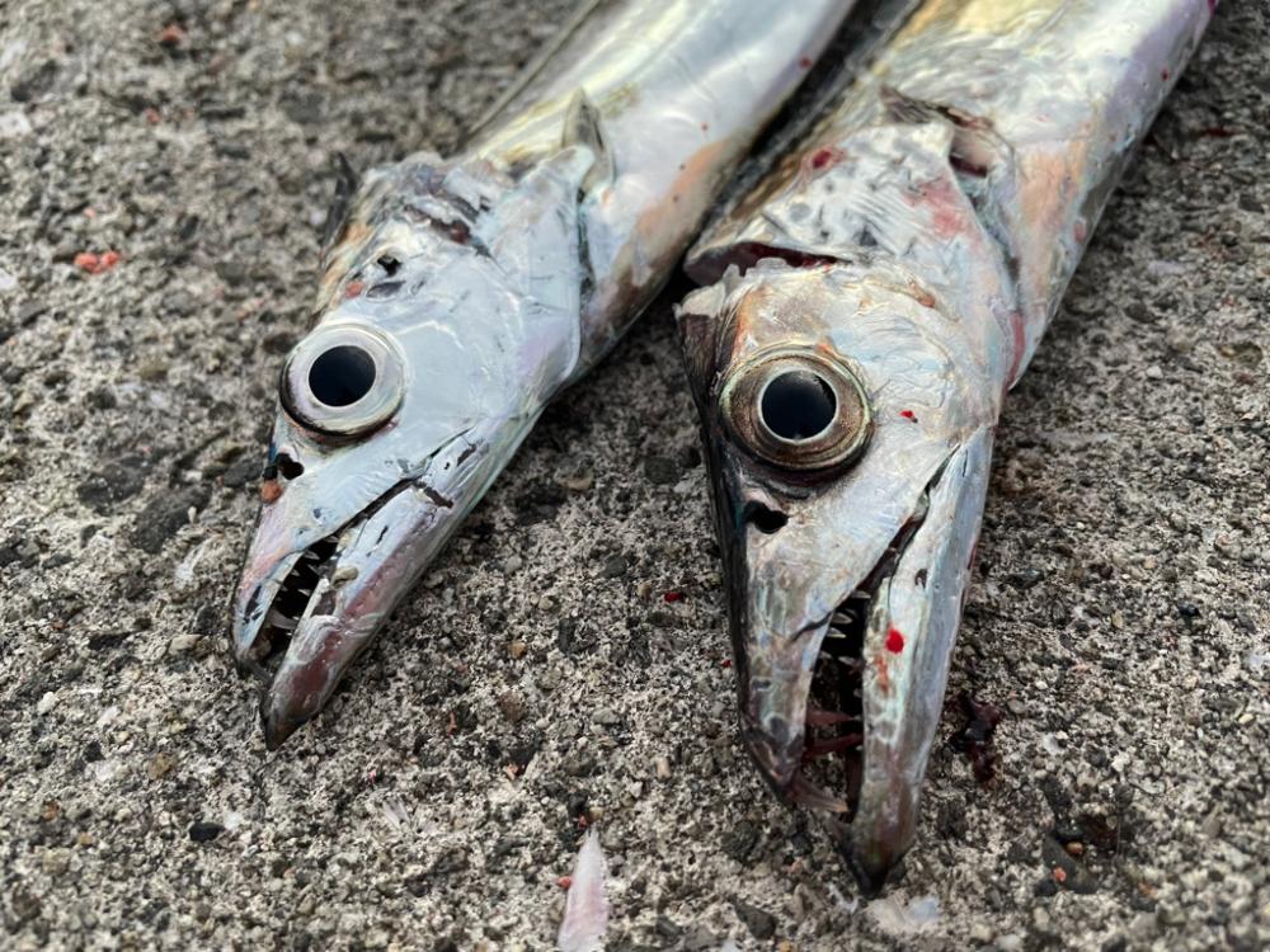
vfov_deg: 53.1
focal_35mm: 26
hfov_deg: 67.3
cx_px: 635
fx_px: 954
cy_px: 476
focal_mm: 4.2
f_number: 1.6
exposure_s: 1/60
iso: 160
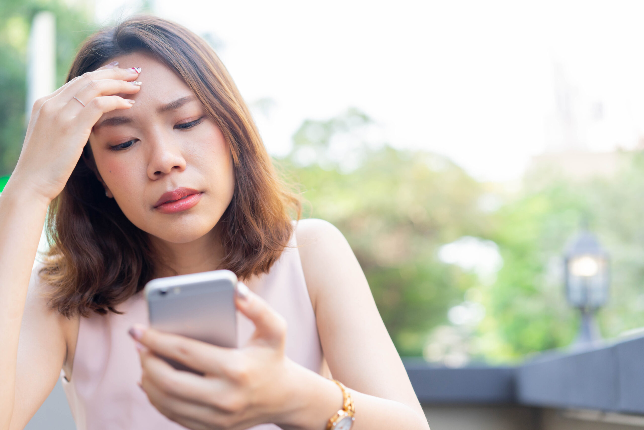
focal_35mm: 55
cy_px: 215
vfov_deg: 24.6
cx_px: 322
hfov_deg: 36.2
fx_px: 984
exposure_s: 1/400
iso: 250
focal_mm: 55
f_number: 2.8
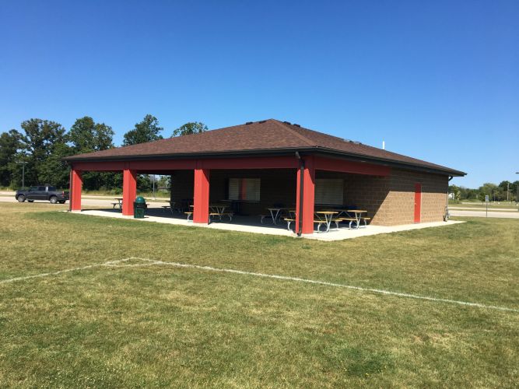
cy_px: 194
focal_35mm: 29
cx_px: 260
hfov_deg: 61.7
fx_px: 435
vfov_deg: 48.2
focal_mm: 4.15
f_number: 2.2
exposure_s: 1/1709
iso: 25
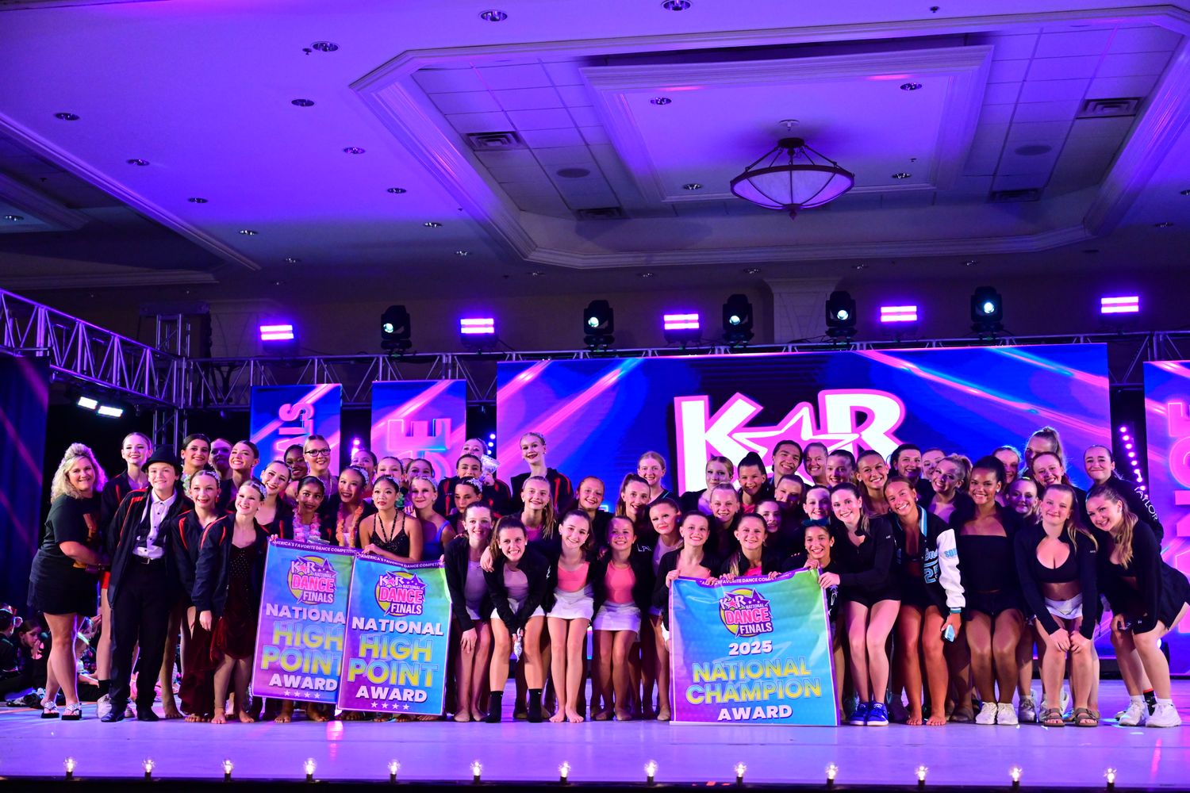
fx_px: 1520
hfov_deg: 42.7
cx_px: 595
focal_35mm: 46
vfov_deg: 29.2
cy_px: 396
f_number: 3.2
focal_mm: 46
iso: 3200
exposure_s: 1/1000
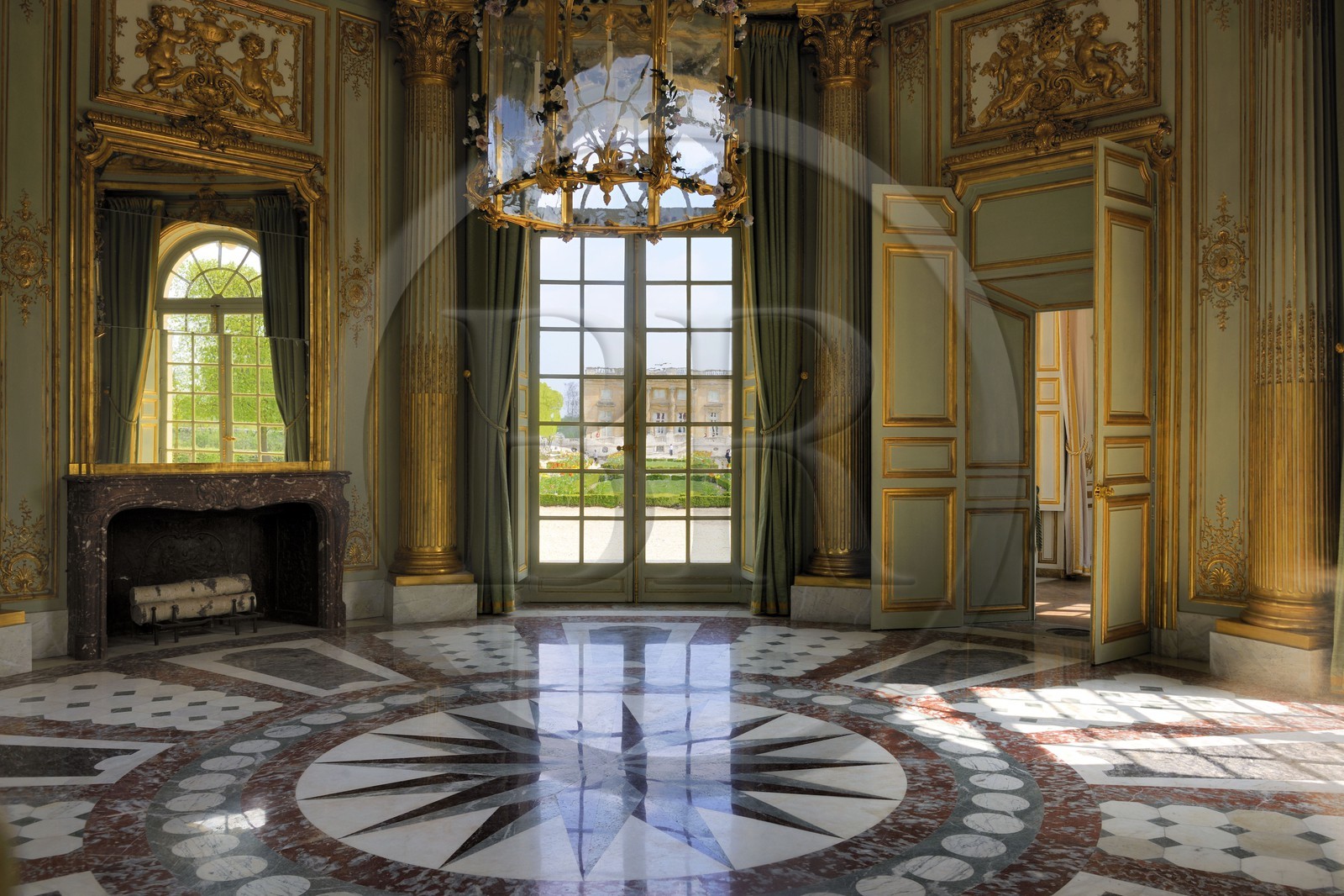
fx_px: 1082
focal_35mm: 29
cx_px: 672
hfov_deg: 63.7
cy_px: 448
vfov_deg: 44.9
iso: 100
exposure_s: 1/60
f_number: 10
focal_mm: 29
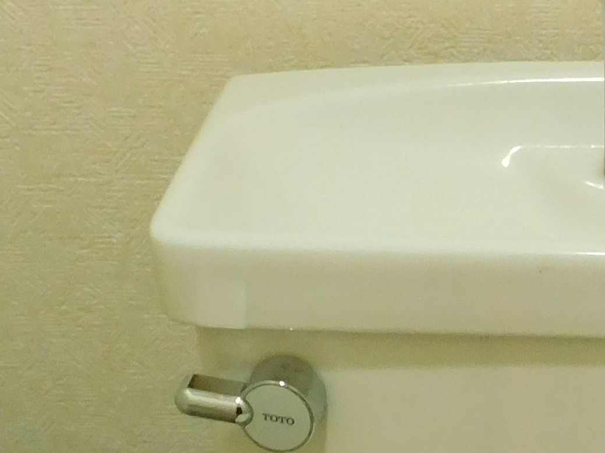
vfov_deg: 12.6
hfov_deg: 18.8
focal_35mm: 102
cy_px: 919
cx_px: 578
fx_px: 1782
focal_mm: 4
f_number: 3
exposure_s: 1/20
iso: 400
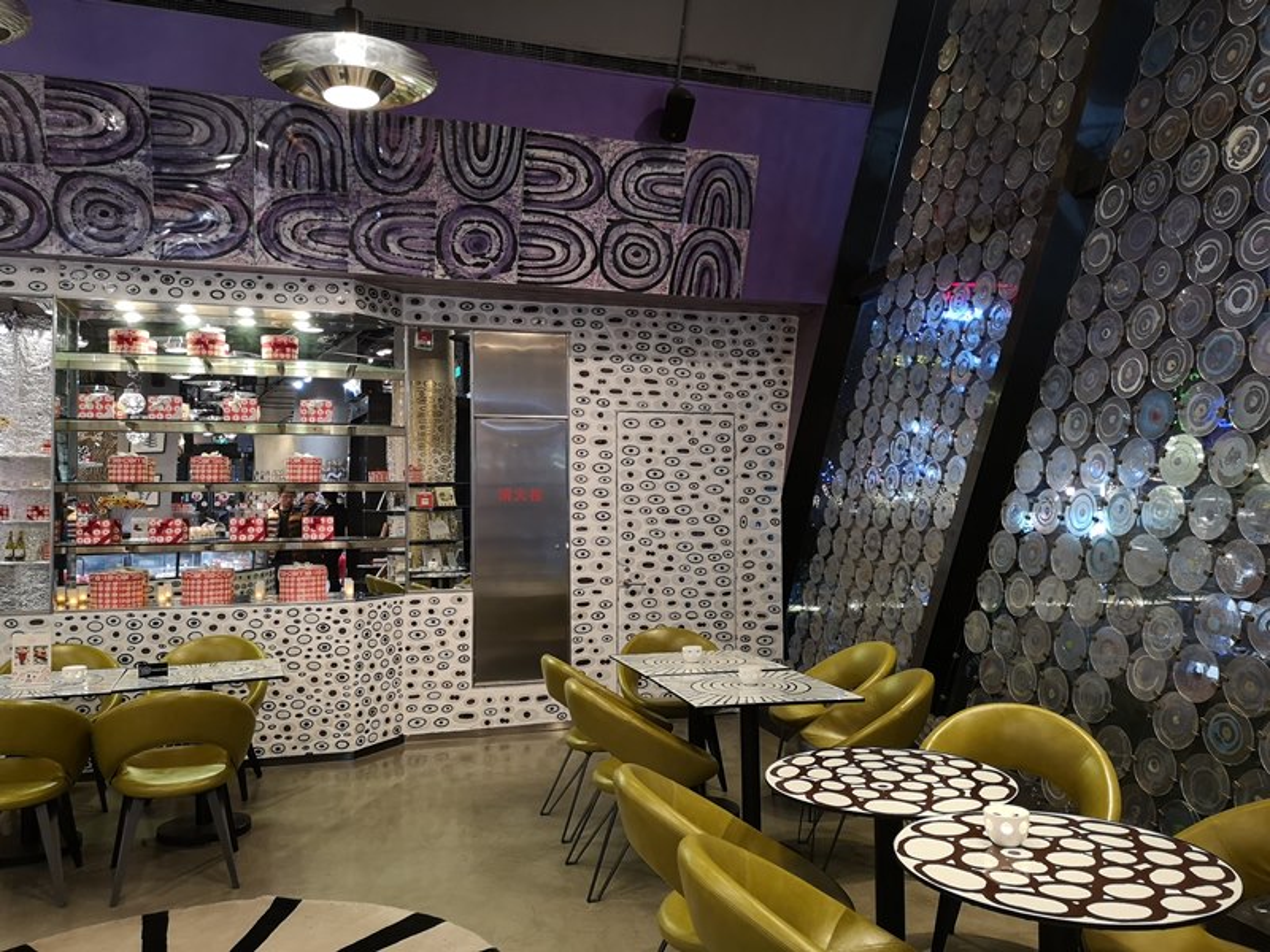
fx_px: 991
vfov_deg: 51.4
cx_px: 635
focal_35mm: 27
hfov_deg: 65.3
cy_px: 476
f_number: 1.8
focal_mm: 3.95
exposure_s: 1/25
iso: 320
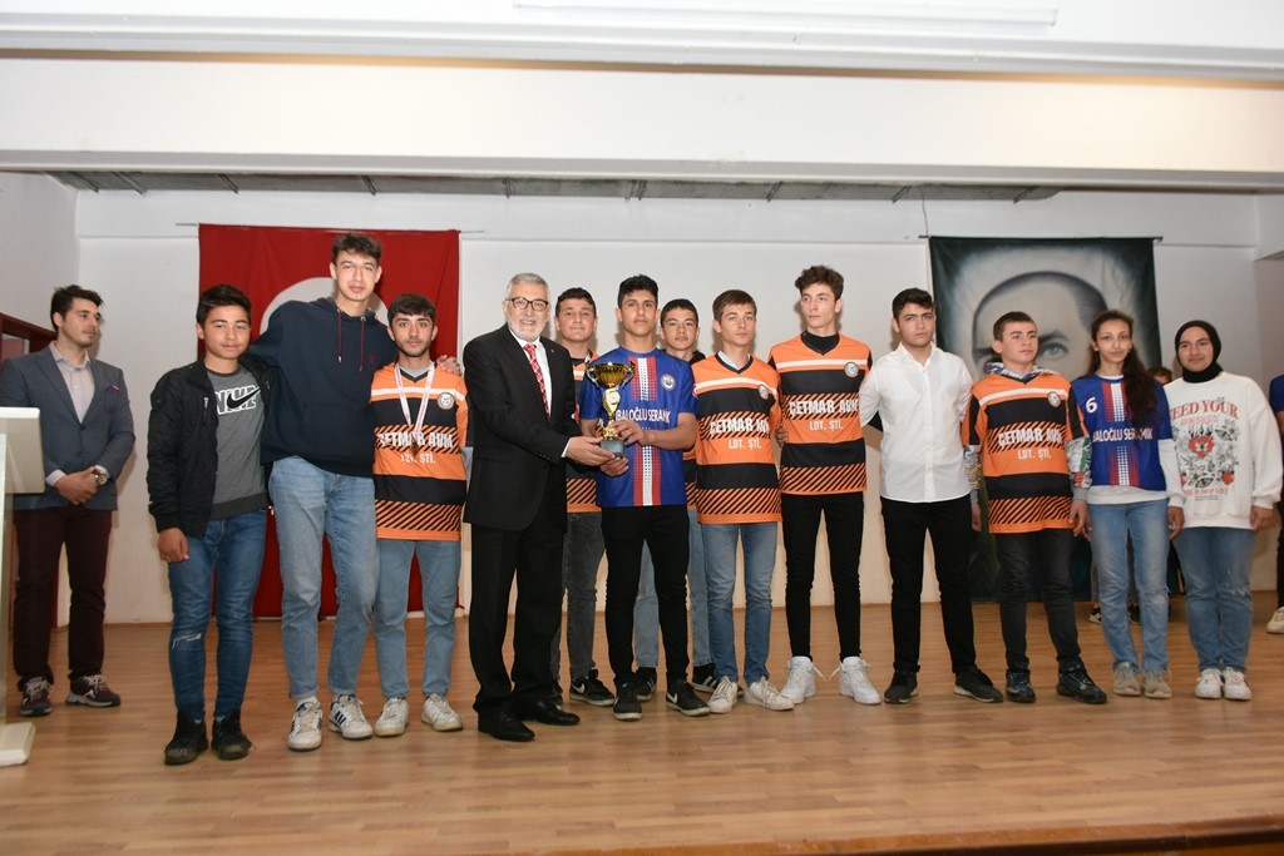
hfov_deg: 67.4
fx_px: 963
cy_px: 428
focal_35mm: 27
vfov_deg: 47.9
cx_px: 642
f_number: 5.6
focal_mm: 18
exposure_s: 1/60
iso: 320
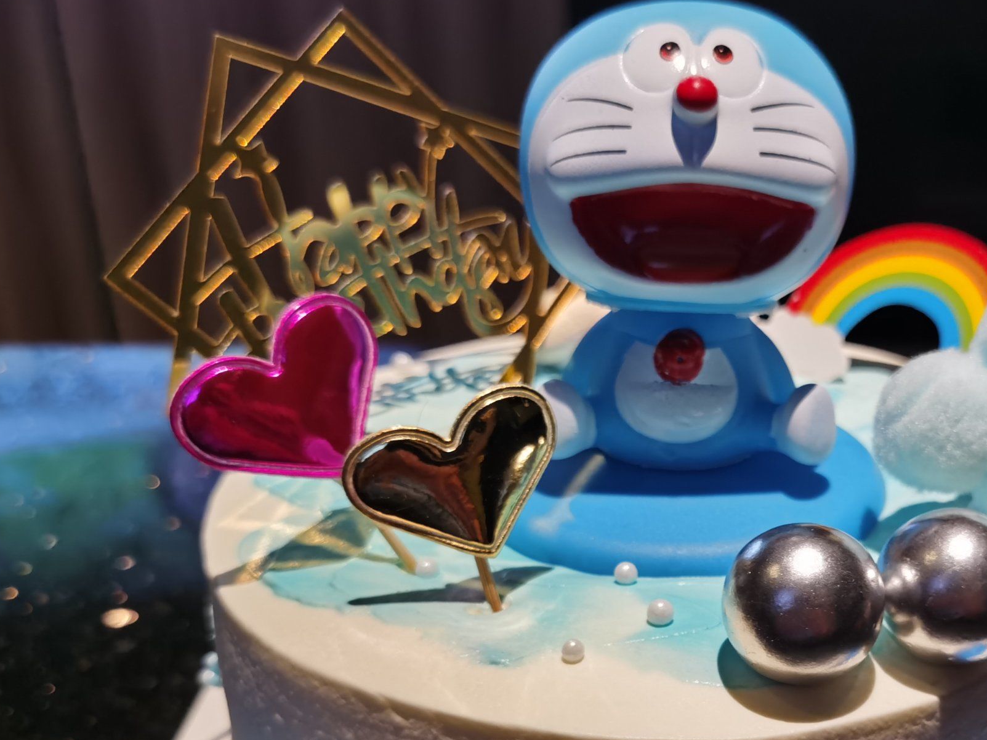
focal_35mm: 46
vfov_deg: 31.1
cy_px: 536
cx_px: 713
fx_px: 1311
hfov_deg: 40.3
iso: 250
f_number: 1.6
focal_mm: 5.56
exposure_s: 1/50
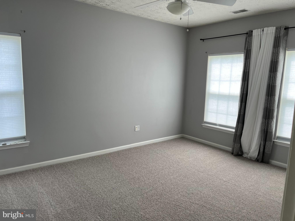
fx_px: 222
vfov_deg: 53.1
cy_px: 110
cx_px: 148
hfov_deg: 67.3
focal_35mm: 26
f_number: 1.6
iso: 64
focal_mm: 5.1
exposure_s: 1/170
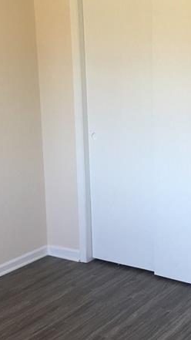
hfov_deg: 21.0
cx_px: 194
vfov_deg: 37.8
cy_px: 158
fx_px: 495
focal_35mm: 55
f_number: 2.2
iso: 25
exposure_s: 1/15
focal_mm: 4.15
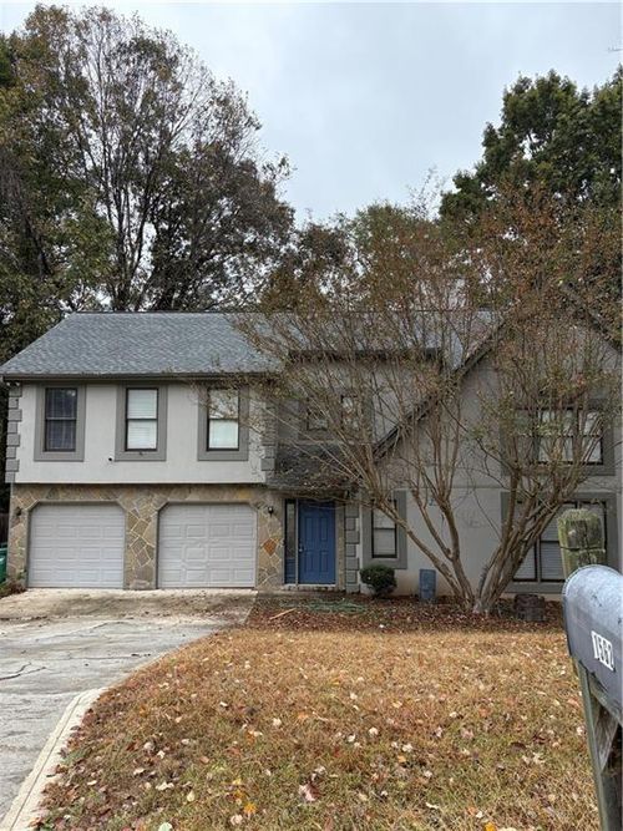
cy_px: 416
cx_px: 312
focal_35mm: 26
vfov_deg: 67.3
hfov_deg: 53.0
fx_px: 624
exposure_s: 1/363
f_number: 1.6
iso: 64
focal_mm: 5.96
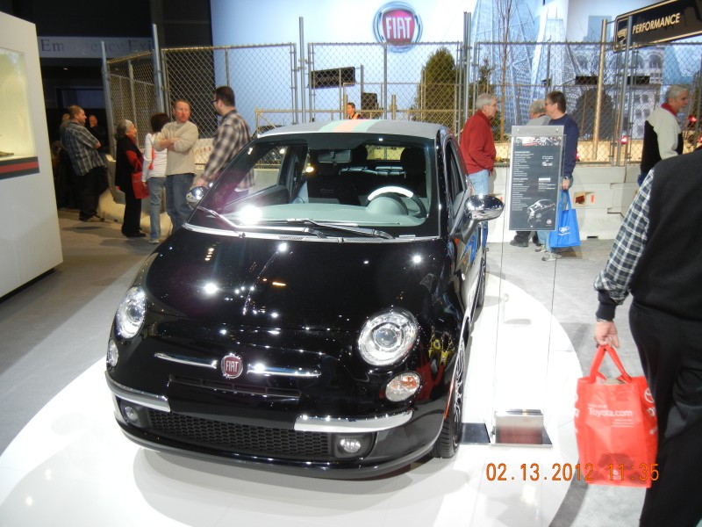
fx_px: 608
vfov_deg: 46.8
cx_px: 351
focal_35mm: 30
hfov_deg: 60.0
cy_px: 264
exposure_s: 1/60
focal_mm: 5.4
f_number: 3.5
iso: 251
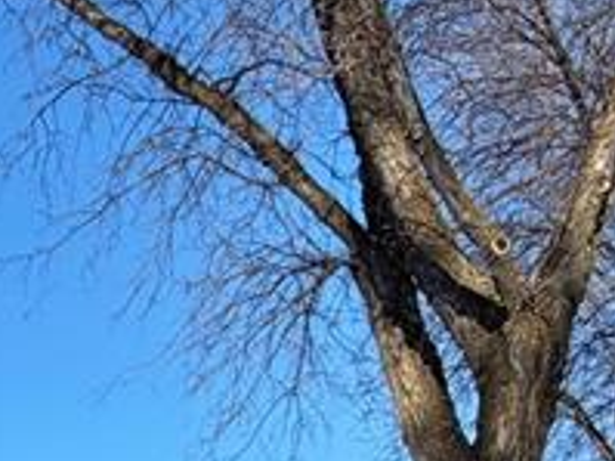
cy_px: 770
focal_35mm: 72
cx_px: -170
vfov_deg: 17.5
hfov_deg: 24.0
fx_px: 1278
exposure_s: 1/901
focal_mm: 2.22
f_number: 2.2
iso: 20
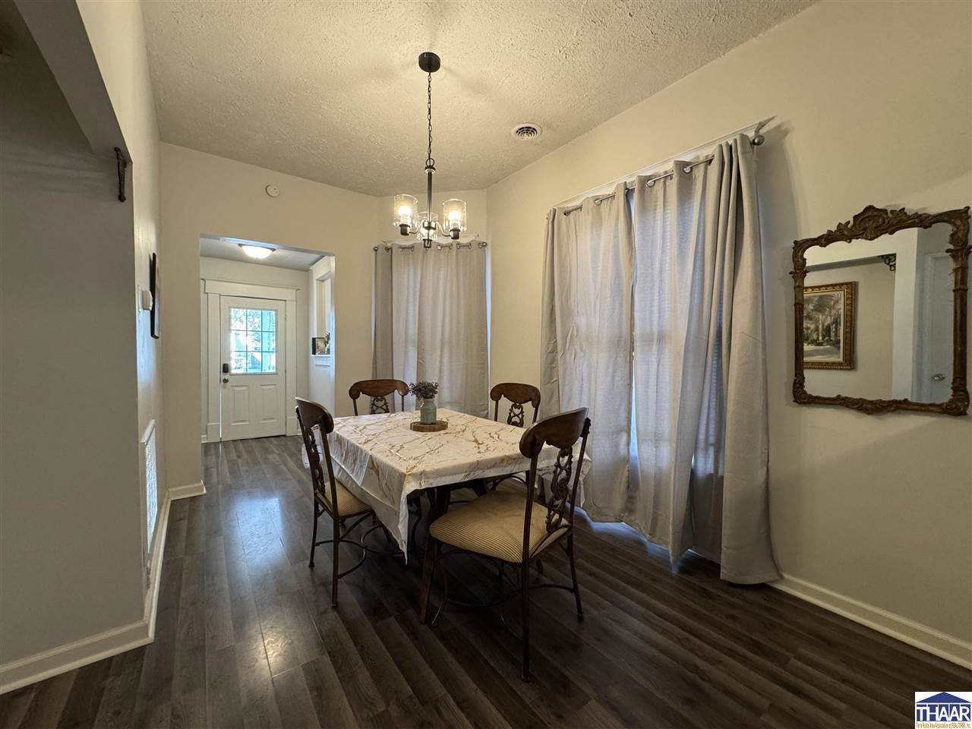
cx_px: 486
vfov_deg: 85.7
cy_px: 364
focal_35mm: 14
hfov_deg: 102.1
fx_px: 393
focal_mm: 2.22
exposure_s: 1/60
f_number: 2.2
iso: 250
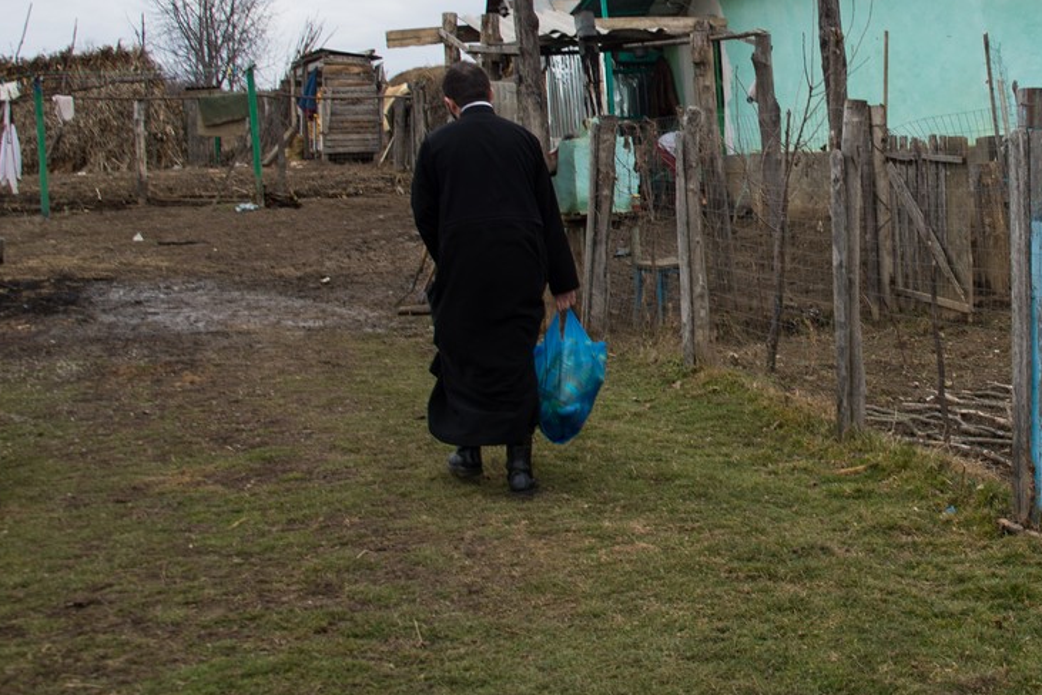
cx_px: 817
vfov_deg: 24.2
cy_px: 113
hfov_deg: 35.2
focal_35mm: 55
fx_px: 1592
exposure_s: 1/160
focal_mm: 28
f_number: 6.3
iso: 200
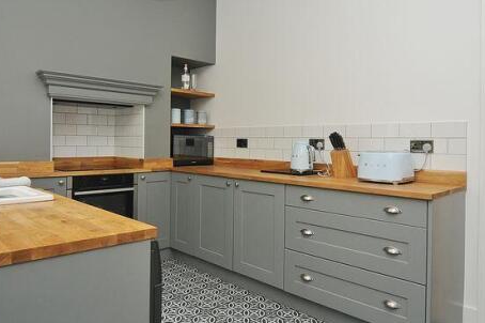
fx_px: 350
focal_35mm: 26
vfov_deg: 49.2
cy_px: 129
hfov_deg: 69.4
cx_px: 232
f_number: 5
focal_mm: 12
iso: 400
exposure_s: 1/40
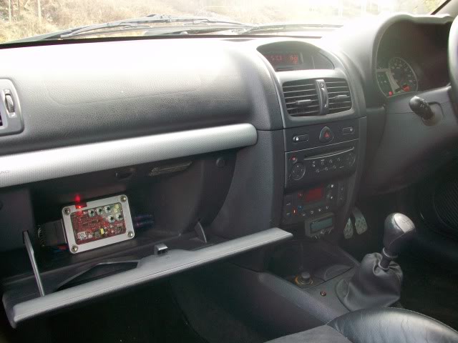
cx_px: 229
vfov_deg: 44.2
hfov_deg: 56.8
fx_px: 423
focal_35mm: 32
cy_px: 172
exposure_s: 1/60
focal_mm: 5.7
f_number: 2.8
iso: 120
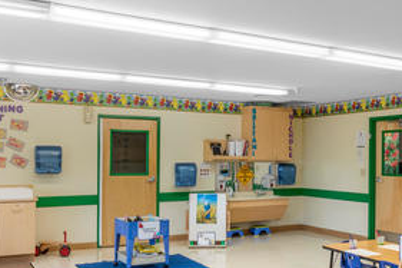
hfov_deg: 55.7
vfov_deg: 38.0
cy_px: 225
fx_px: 368
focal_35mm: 33
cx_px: 277
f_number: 11
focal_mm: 10
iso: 200
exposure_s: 1/15
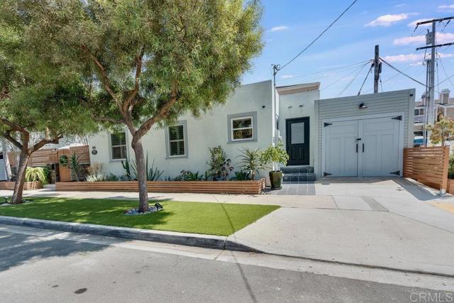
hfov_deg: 96.7
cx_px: 227
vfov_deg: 73.8
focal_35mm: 16
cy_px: 152
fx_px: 202
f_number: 5.6
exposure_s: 1/1000
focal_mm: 16
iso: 100
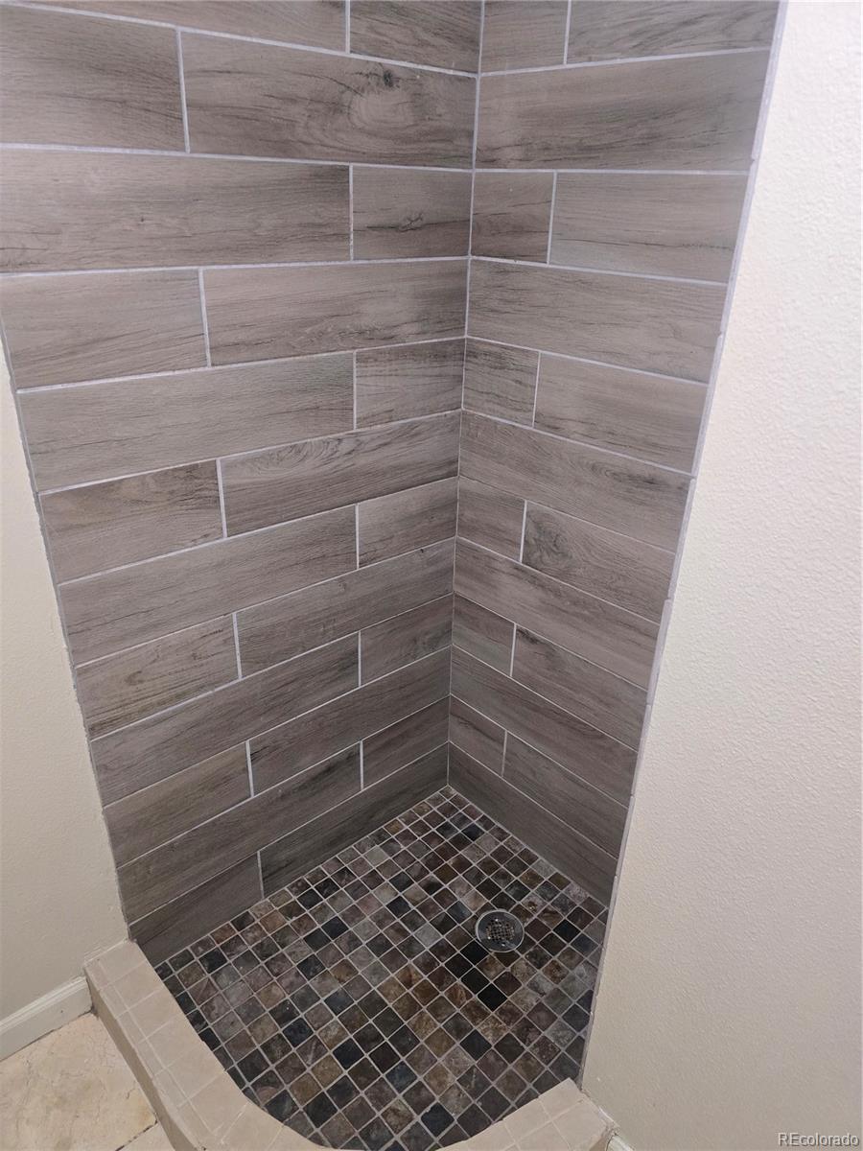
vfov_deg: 73.9
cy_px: 576
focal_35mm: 23
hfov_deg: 58.9
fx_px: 765
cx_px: 432
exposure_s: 1/120
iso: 500
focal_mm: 6.3
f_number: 1.7
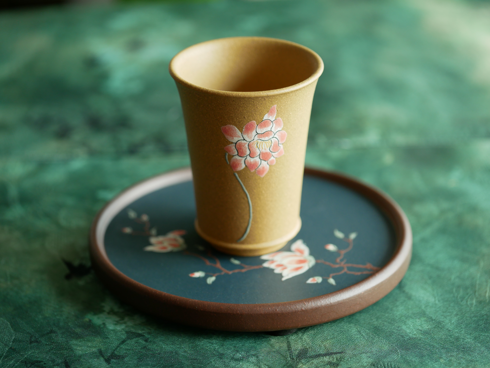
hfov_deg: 21.8
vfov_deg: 16.4
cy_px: 184
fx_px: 1275
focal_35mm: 90
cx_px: 245
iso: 200
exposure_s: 1/160
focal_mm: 45
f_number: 2.8
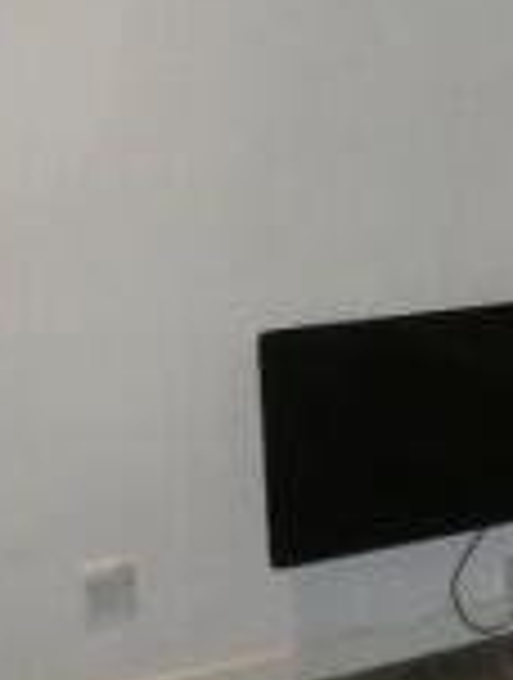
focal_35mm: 77
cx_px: 965
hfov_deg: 15.9
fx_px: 1515
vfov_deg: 25.2
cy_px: 236
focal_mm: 3.6
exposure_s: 1/60
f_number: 2.8
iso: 800
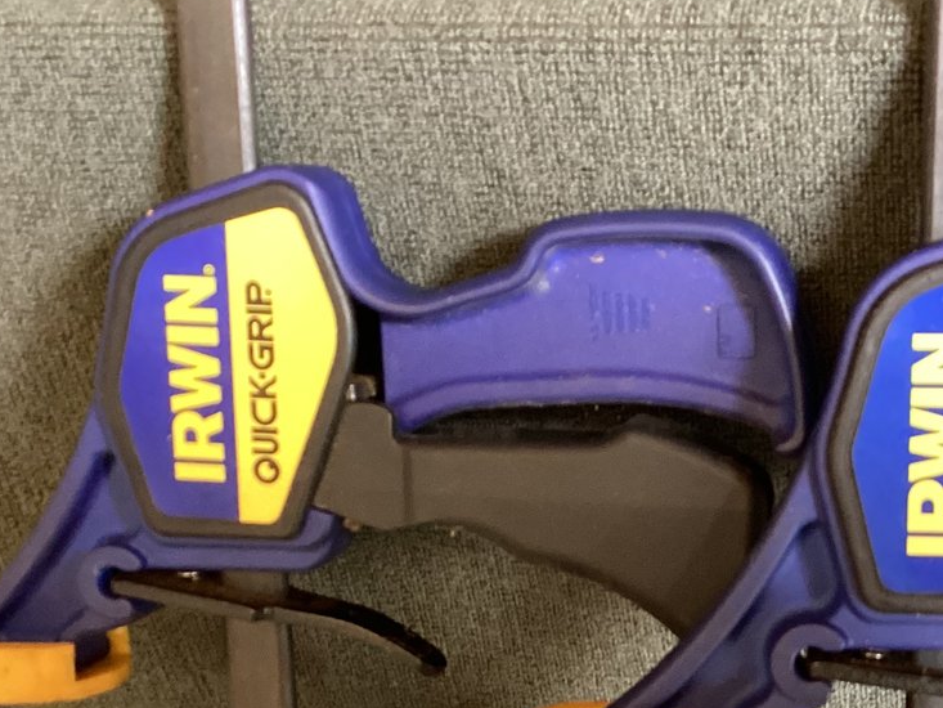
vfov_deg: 22.5
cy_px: 608
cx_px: 749
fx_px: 1744
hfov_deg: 29.6
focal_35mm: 64
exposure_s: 1/33
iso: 320
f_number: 2.4
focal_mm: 3.3
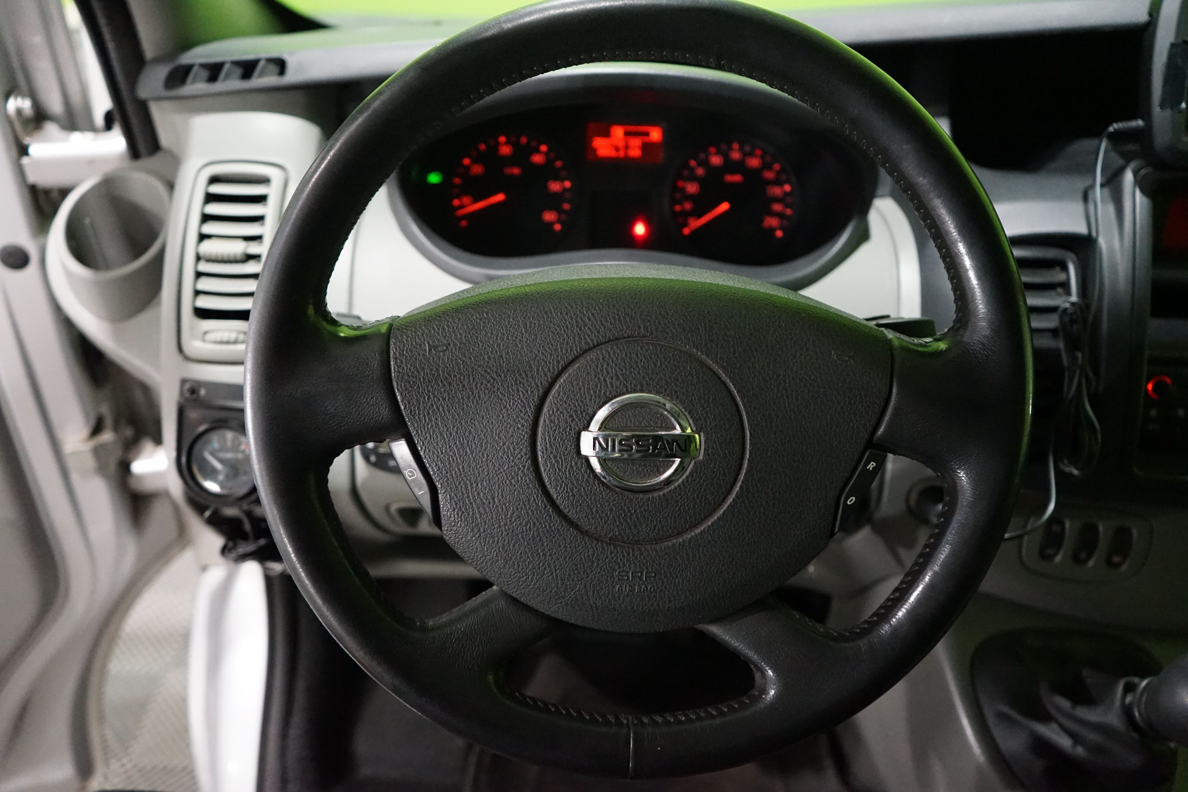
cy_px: 396
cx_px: 594
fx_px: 924
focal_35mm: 28
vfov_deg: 46.4
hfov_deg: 65.5
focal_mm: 28
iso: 6400
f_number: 3.5
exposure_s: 1/160
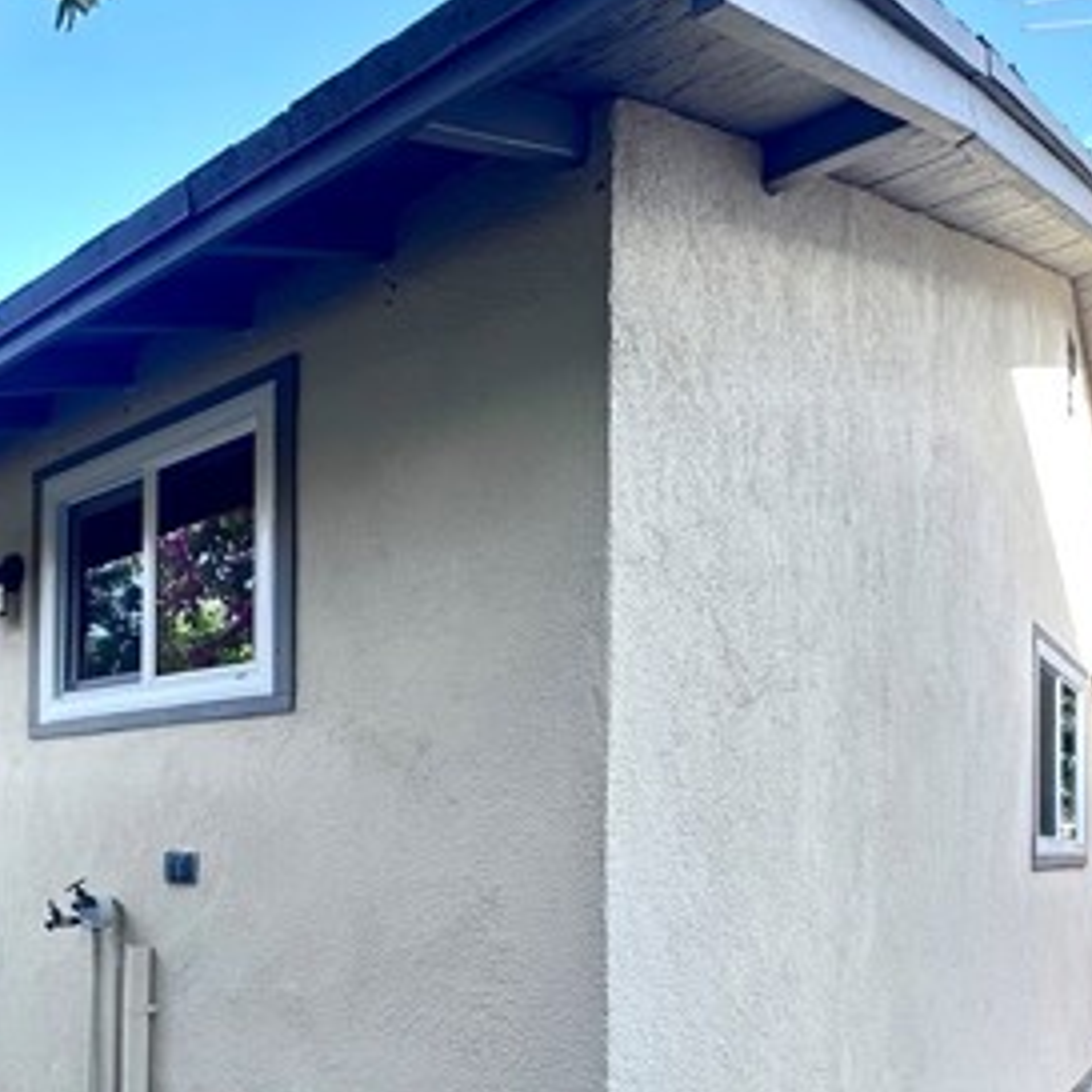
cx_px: 316
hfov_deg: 53.8
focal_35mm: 29
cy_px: 840
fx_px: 1035
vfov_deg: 52.7
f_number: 2.2
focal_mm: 2.22
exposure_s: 1/99
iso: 40
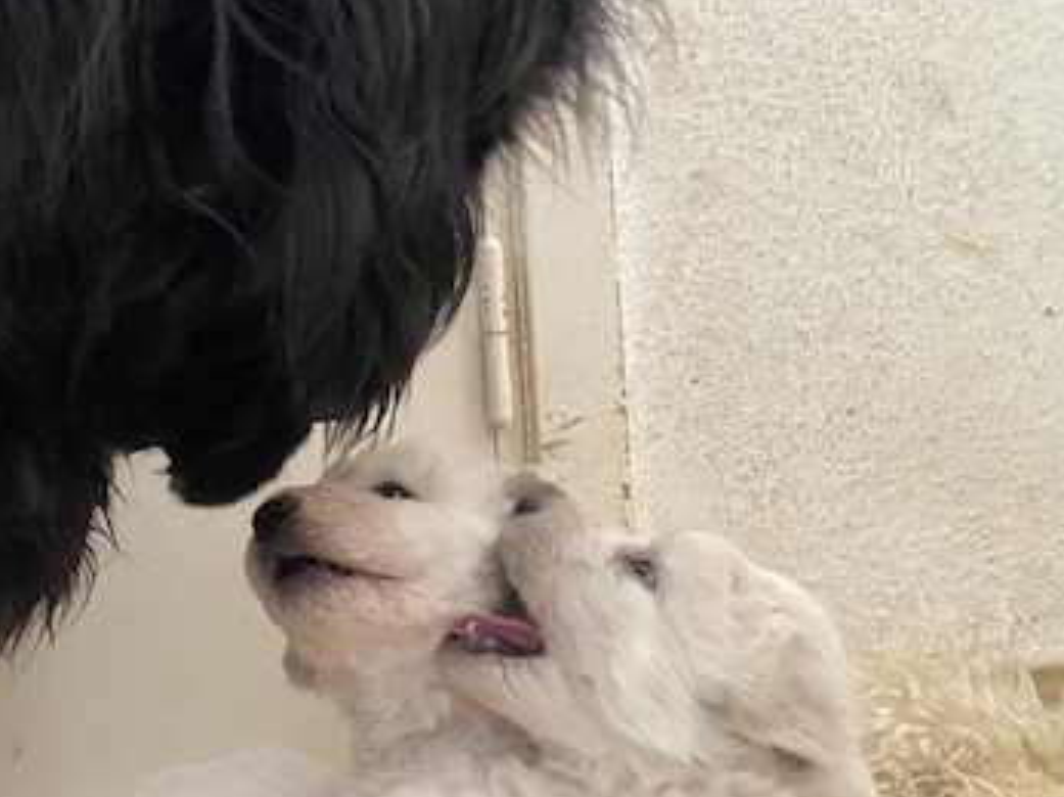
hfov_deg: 40.2
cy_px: 555
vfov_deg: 31.8
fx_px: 1383
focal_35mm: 45
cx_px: 196
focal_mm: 4.25
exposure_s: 1/40
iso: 500
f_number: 1.8
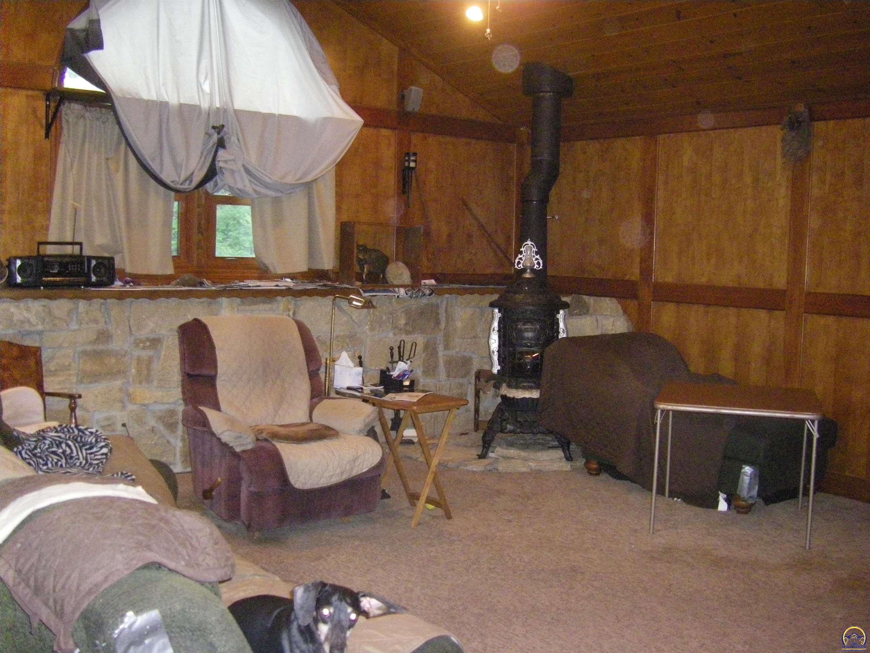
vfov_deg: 37.7
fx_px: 955
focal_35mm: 38
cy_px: 326
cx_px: 435
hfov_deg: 49.0
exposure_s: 1/50
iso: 800
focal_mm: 6.3
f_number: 3.5
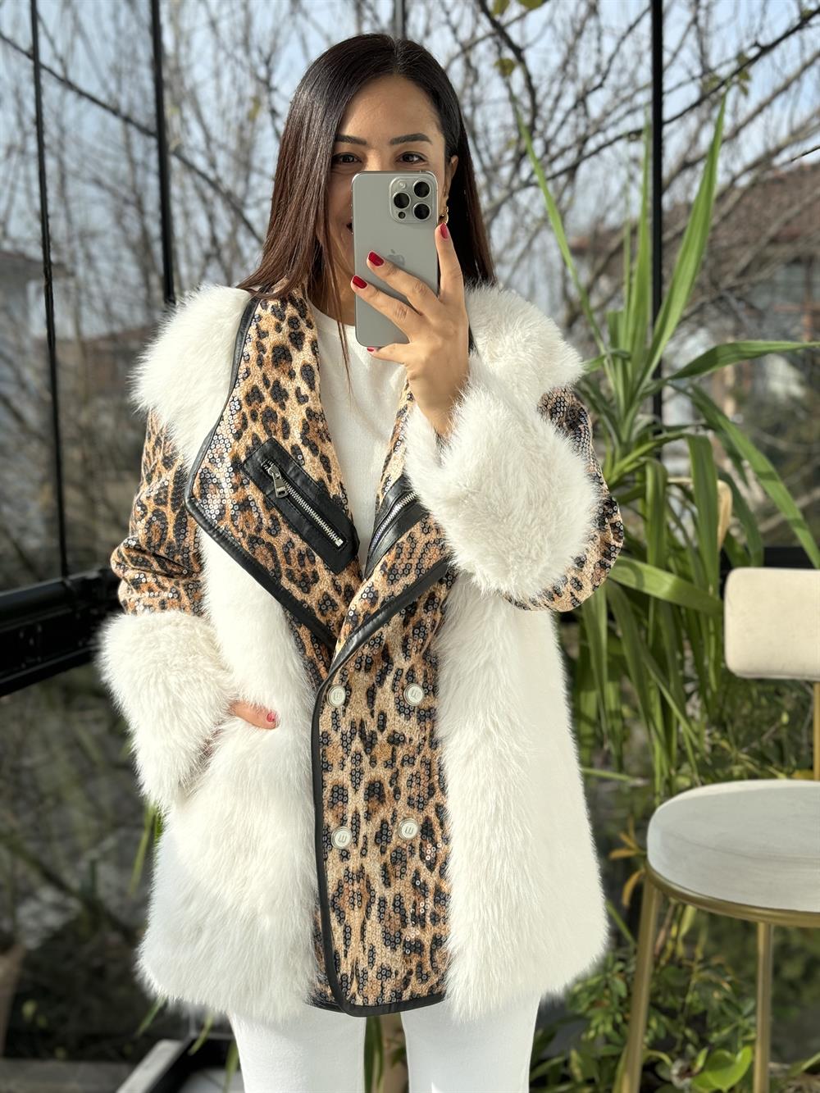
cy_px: 546
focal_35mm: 48
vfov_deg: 39.7
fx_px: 1516
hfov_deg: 30.3
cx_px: 410
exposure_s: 1/633
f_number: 1.78
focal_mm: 6.76
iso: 64
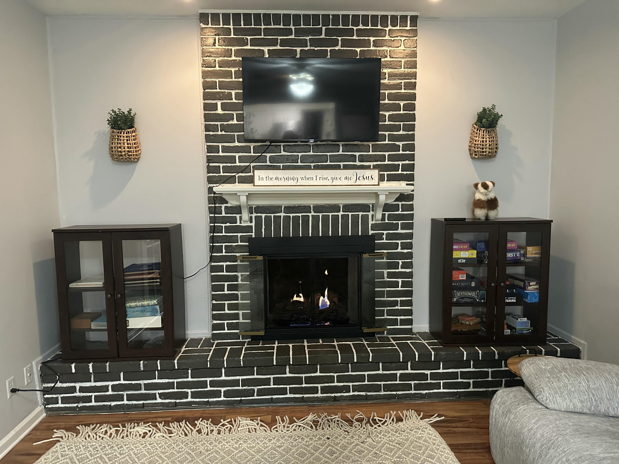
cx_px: 310
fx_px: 429
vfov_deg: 56.8
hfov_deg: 71.6
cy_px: 232
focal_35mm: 24
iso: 1000
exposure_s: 1/40
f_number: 1.78
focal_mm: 6.86
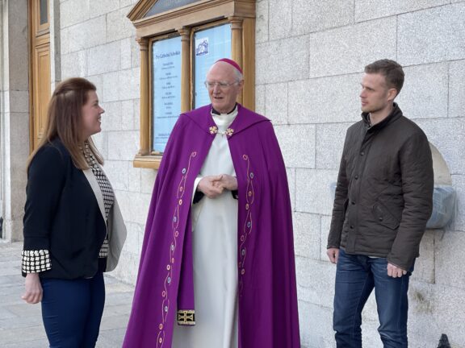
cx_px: 232
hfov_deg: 30.3
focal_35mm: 64
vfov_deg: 22.9
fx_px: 860
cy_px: 174
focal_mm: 7.5
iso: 125
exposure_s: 1/121
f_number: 2.2
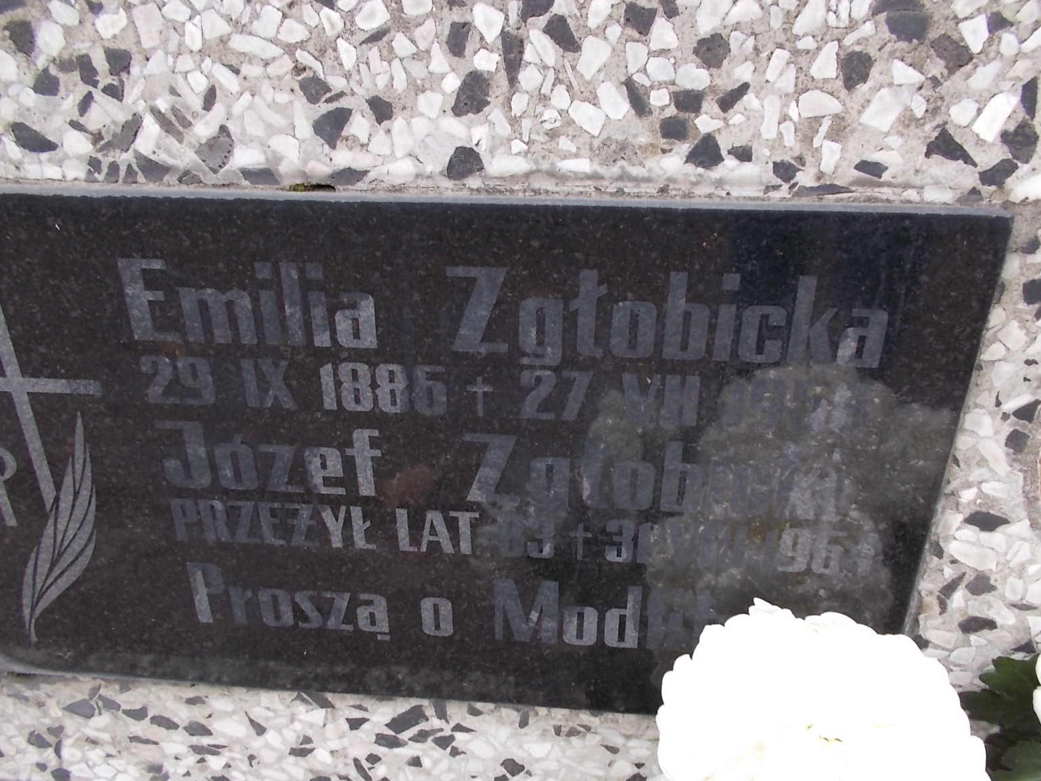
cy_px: 399
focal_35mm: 27
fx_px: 812
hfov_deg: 65.3
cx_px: 519
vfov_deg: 51.4
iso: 80
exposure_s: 1/100
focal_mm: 4.6
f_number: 3.2
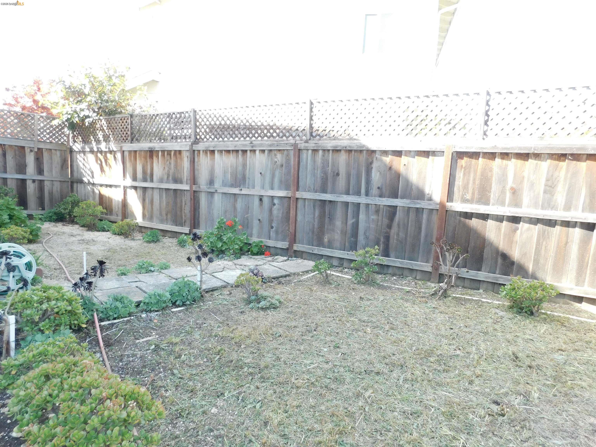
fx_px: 396
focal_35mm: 23
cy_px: 224
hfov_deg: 73.9
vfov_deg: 58.9
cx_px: 298
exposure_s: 1/80
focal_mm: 4
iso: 125
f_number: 3
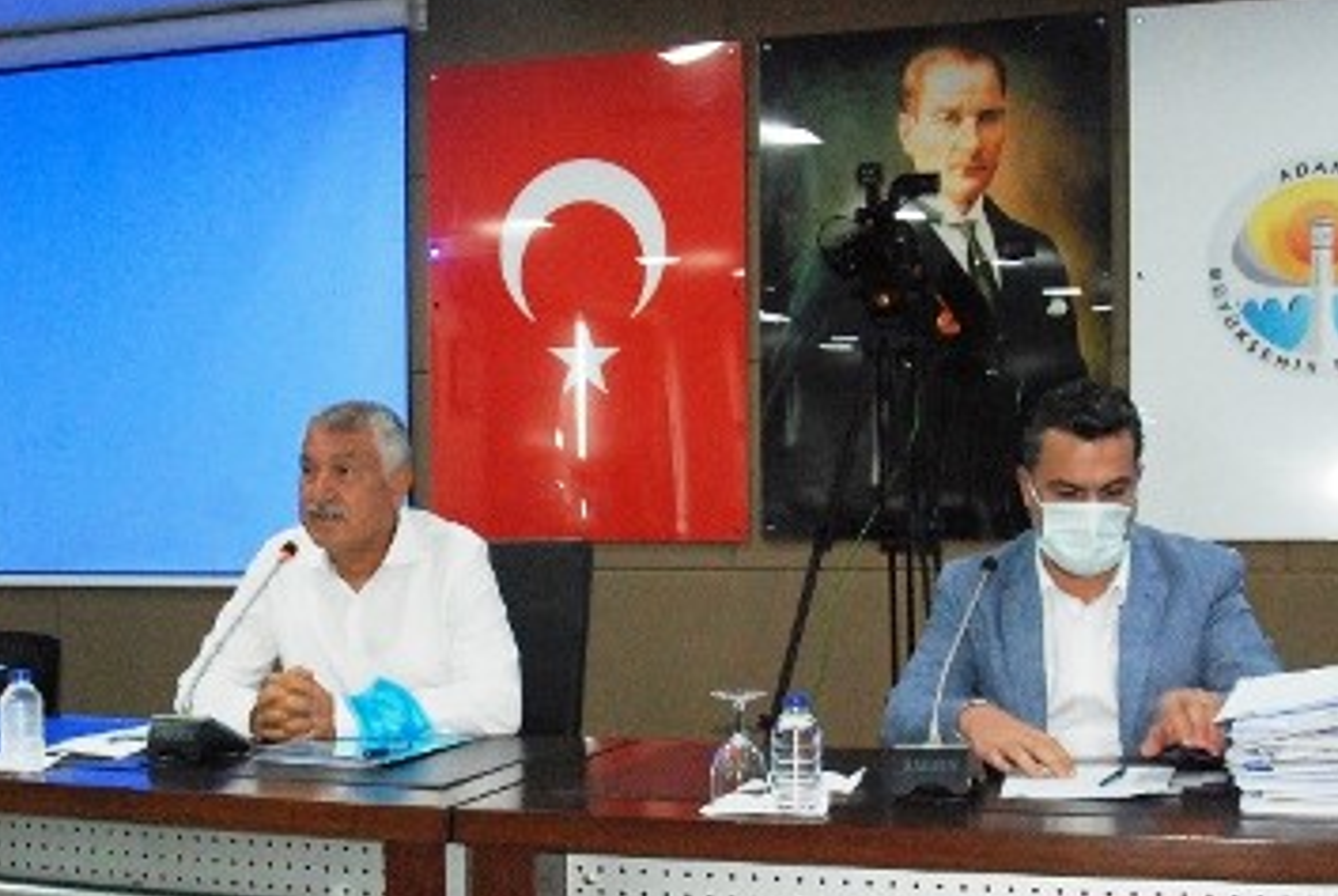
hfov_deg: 35.0
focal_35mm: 57
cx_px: 559
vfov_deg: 23.8
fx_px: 2117
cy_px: 592
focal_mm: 21
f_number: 5.6
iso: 1600
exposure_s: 1/60
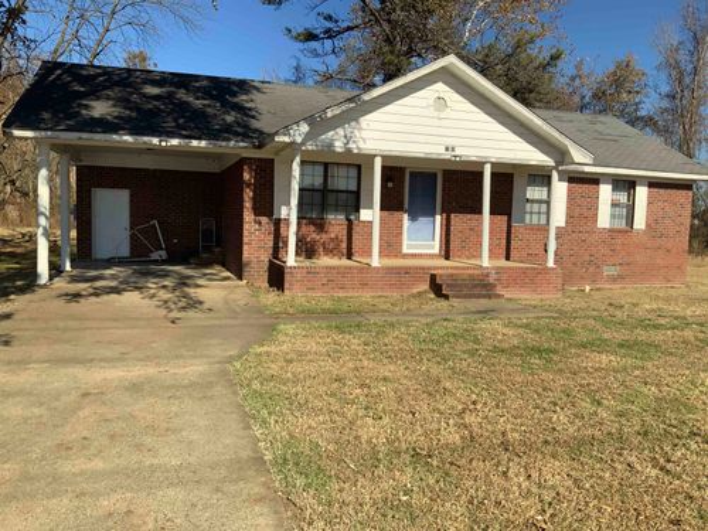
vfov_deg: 48.2
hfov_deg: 61.7
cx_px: 354
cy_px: 266
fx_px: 593
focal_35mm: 29
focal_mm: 3
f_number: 1.8
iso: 20
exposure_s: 1/2141
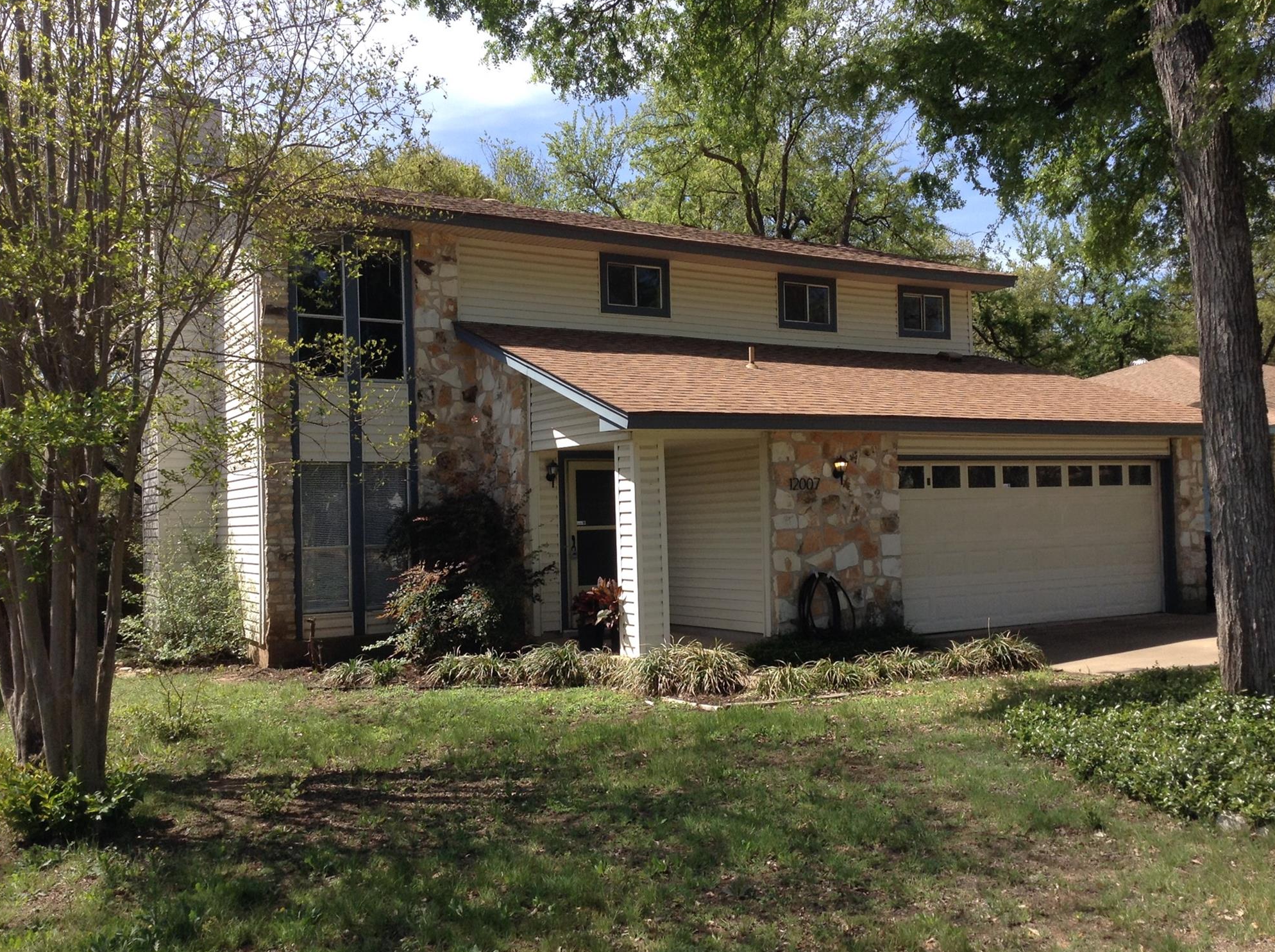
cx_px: 648
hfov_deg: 54.0
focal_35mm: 34
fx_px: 1250
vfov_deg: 41.7
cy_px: 481
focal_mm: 3.3
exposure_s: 1/637
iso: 25
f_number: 2.4
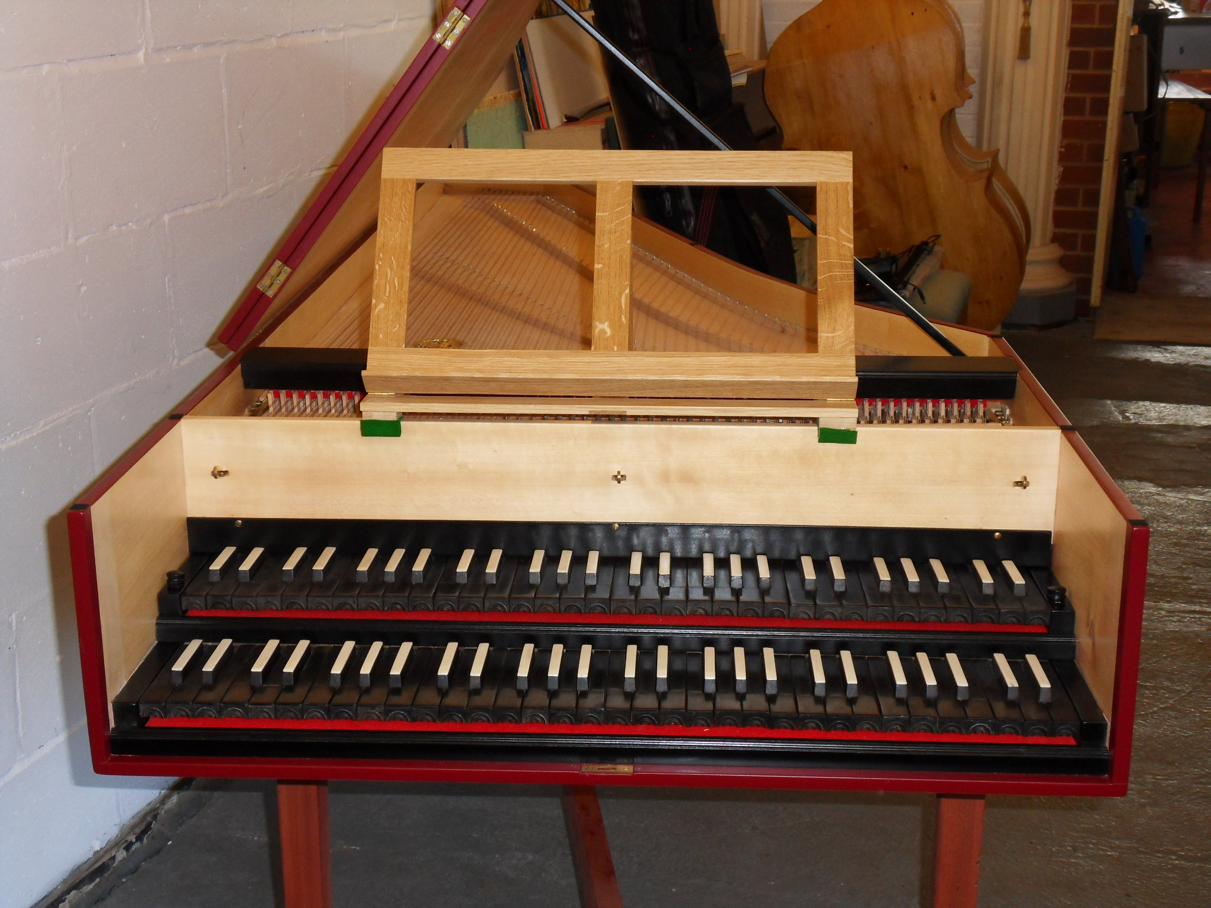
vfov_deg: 28.0
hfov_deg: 36.8
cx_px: 606
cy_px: 454
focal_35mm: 52
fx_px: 1819
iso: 200
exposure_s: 1/45
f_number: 4.5
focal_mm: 9.1
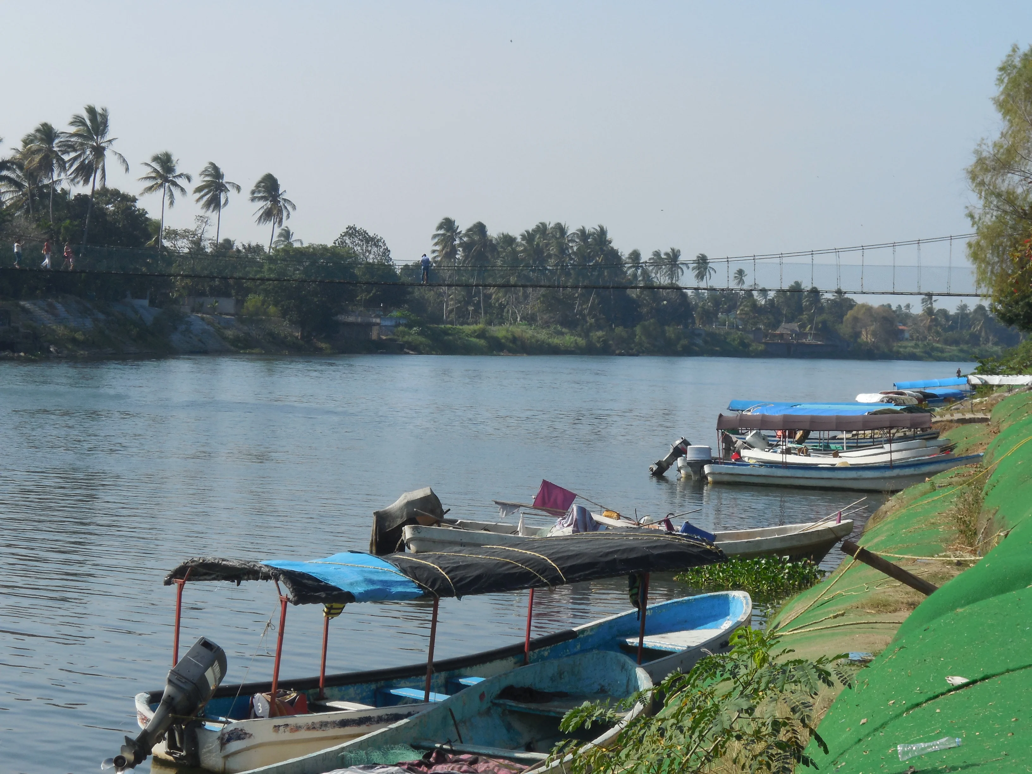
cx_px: 516
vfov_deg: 18.2
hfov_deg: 24.1
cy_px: 387
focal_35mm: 81
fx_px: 2415
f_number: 6.6
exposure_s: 1/400
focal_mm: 14.5
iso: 125
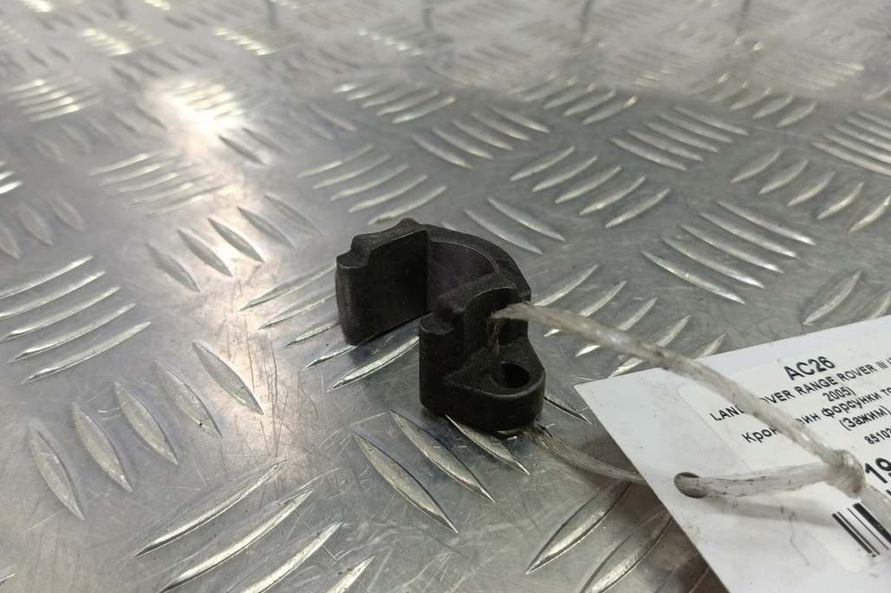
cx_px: 445
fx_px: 594
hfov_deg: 73.8
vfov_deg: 53.1
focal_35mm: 24
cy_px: 317
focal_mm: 4.11
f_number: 1.6
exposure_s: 1/50
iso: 121
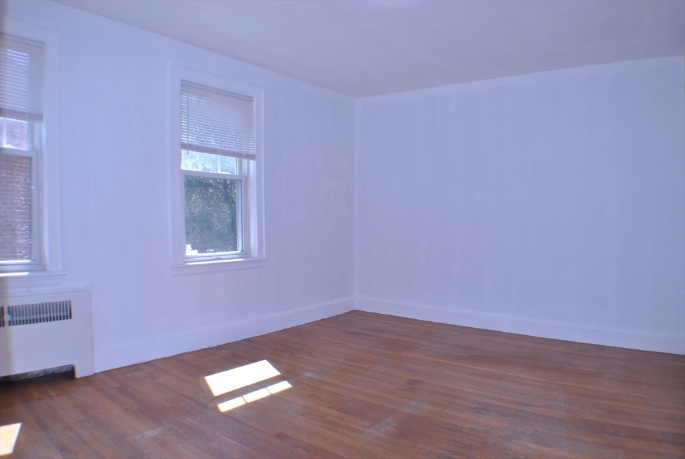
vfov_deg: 37.0
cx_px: 342
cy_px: 230
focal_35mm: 36
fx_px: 686
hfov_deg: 53.1
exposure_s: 1/100
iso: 100
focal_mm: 24
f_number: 4
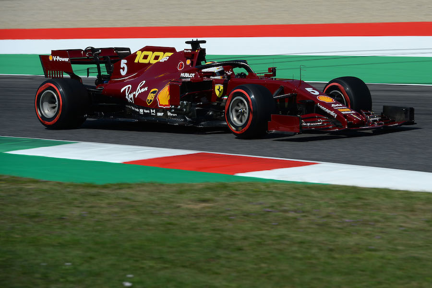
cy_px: 144
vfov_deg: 7.0
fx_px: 2340
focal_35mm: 195
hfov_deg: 10.5
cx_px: 216
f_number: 9
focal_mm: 195
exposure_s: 1/400
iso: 64
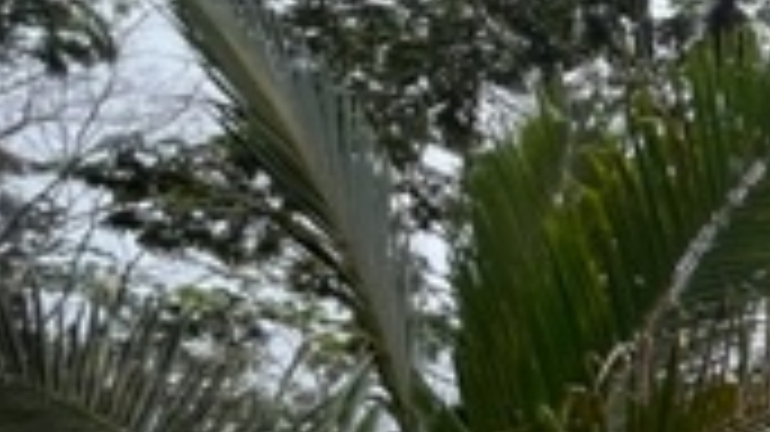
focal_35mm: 53
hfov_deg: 23.1
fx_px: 1082
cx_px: 1351
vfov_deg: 21.4
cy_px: 477
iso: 32
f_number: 1.8
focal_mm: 1.57
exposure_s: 1/1575
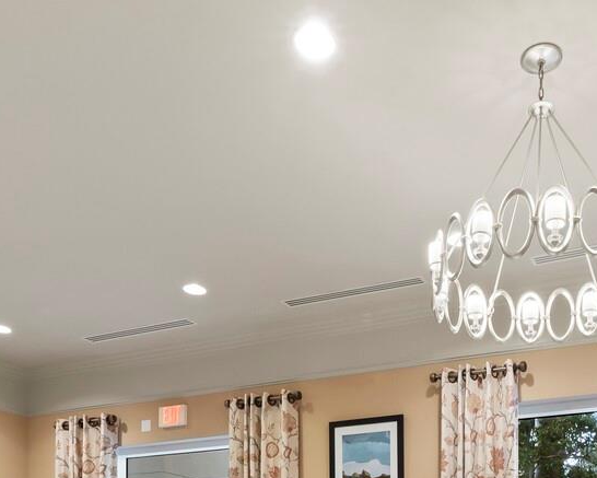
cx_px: 415
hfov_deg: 44.8
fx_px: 707
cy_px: 604
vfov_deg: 30.4
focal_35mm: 40
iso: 400
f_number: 11
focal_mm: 7
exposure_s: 1.3
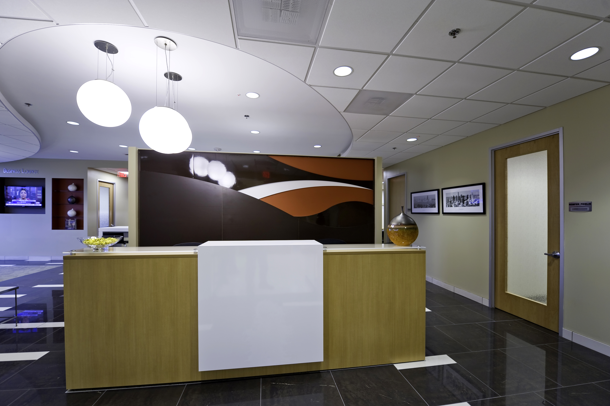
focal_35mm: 15
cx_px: 305
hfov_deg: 100.4
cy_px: 203
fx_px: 254
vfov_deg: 77.3
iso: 250
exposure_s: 1/30
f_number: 3.5
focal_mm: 15
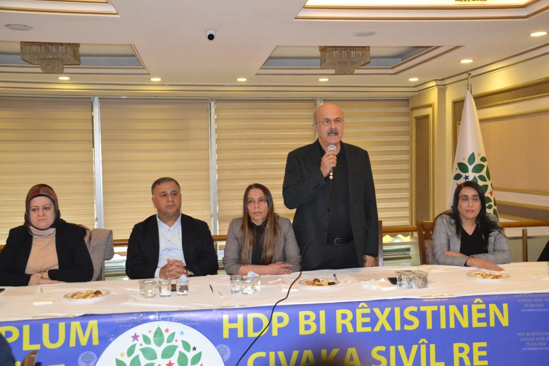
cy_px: 183
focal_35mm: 39
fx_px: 595
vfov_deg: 34.2
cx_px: 274
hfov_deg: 49.6
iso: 2800
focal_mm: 26
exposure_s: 1/60
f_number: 3.8
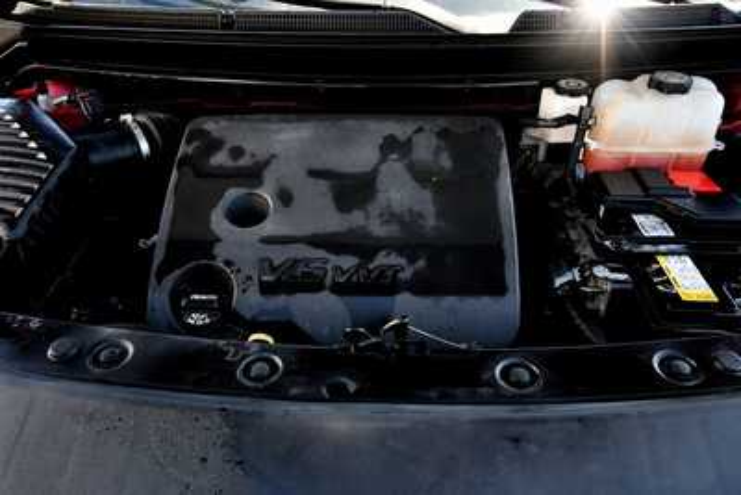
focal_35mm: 30
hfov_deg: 61.9
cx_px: 370
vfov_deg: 43.6
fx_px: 618
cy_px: 248
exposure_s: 1/250
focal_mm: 20
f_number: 5.6
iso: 800
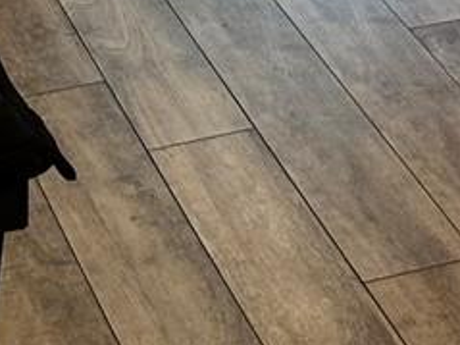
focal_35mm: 161
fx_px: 2138
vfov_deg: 8.2
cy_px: -588
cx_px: 231
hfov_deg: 12.3
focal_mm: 6.86
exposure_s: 1/60
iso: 125
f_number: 1.78
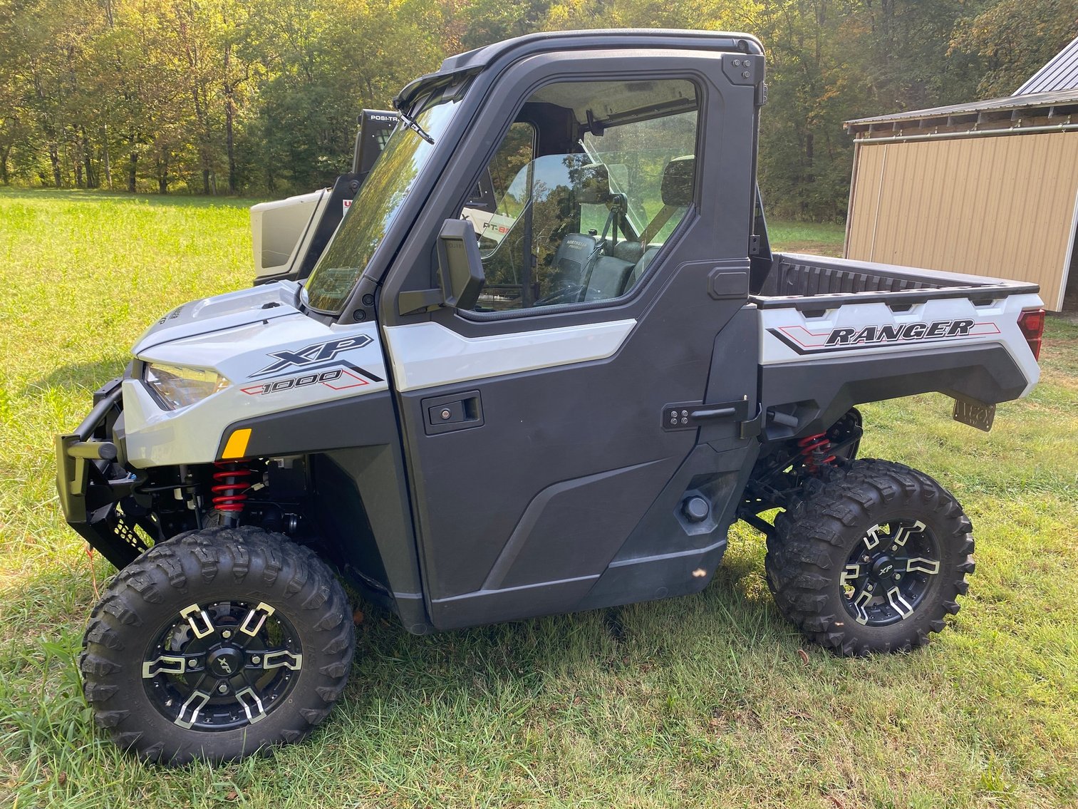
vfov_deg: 53.1
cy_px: 404
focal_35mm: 26
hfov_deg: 67.3
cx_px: 539
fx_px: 810
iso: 32
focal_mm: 4.25
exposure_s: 1/225
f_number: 1.8
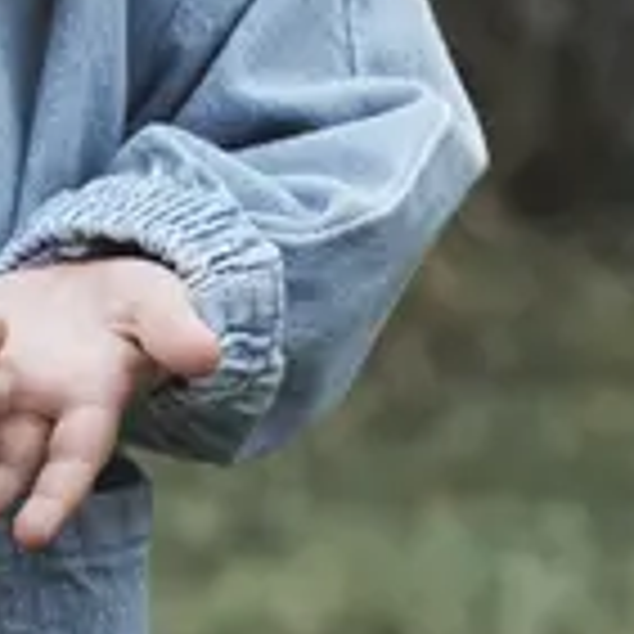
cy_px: 283
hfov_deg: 3.1
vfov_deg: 3.2
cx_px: -477
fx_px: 11521
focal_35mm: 556
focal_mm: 120
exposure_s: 1/200
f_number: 5.6
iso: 400
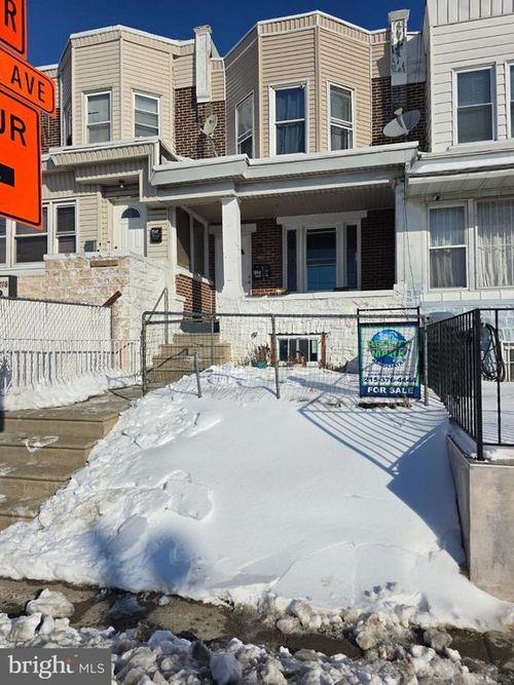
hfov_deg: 58.9
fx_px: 456
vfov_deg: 73.9
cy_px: 342
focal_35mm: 23
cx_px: 257
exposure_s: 1/2005
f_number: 1.7
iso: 12
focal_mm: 6.3
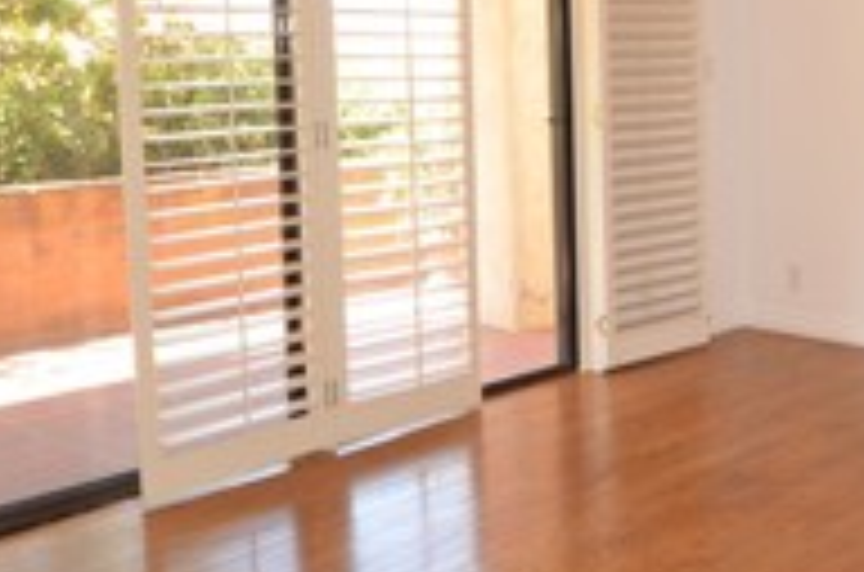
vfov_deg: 26.7
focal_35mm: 50
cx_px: 842
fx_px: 1197
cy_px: 189
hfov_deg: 36.2
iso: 200
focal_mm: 10
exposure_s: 1/60
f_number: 4
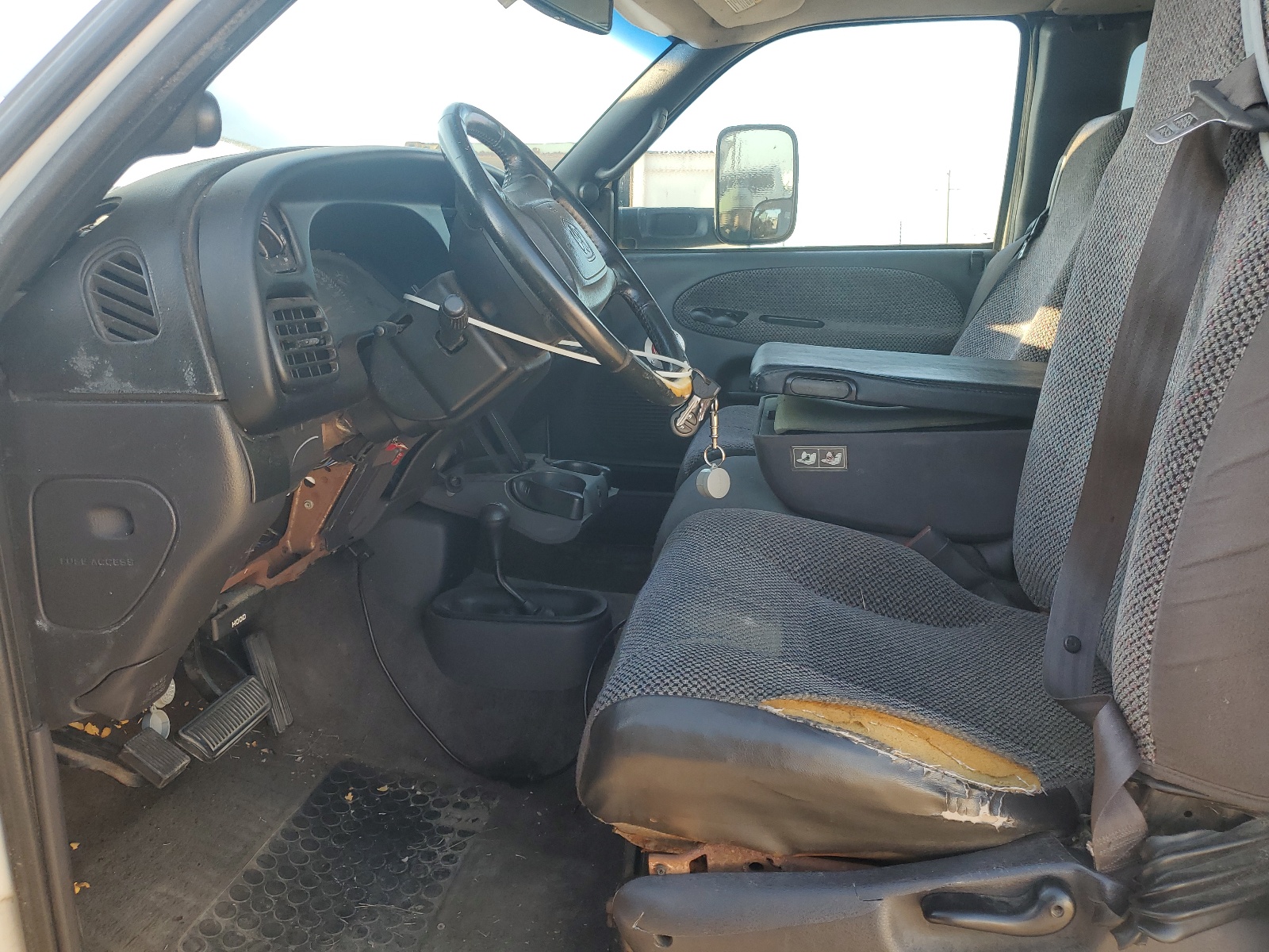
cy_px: 476
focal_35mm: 26
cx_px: 634
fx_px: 953
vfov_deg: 53.1
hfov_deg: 67.3
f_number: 1.5
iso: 50
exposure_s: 1/196
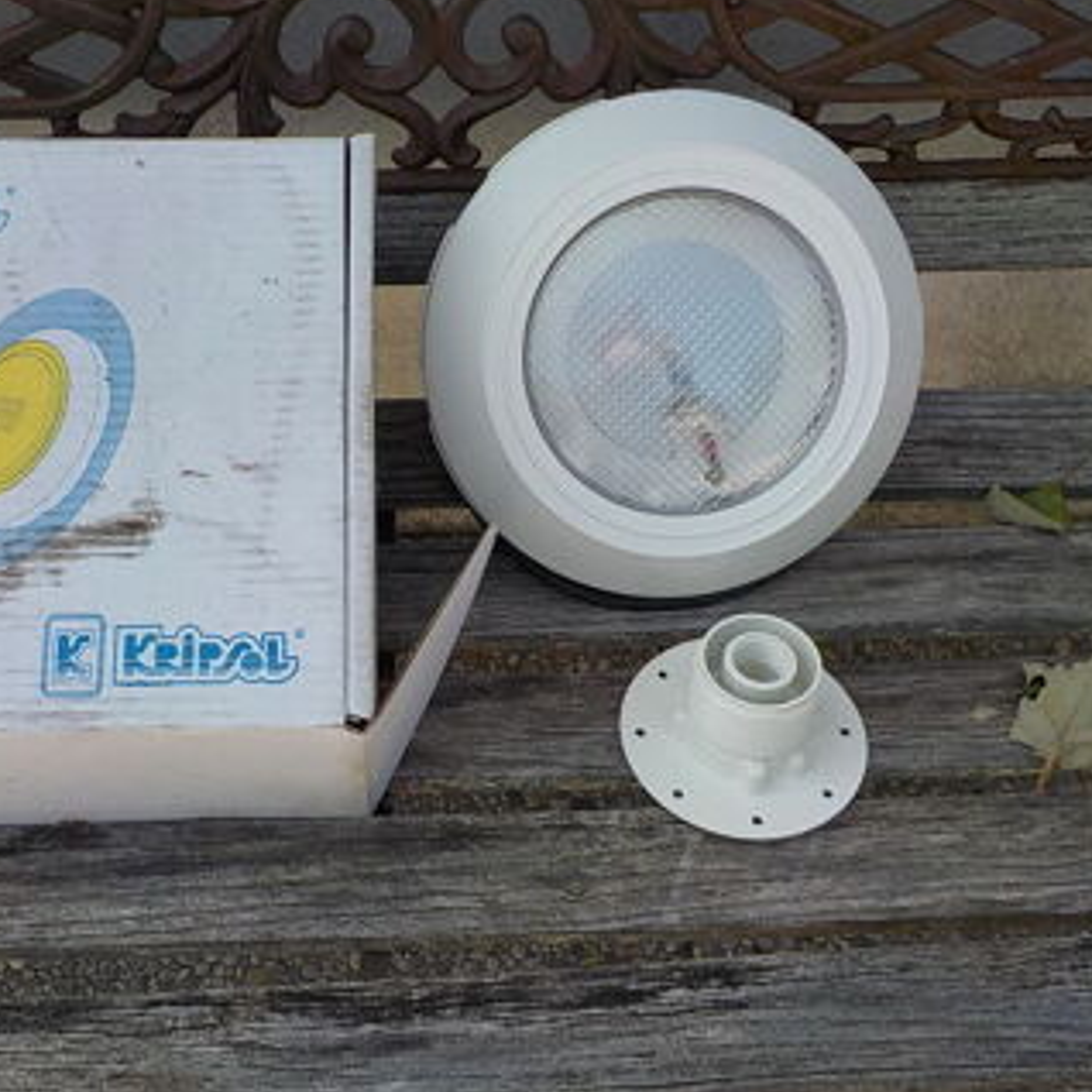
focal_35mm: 40
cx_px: 419
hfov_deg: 41.6
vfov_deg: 41.9
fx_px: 1428
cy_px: 536
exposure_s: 1/800
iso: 125
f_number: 3.3
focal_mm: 4.1
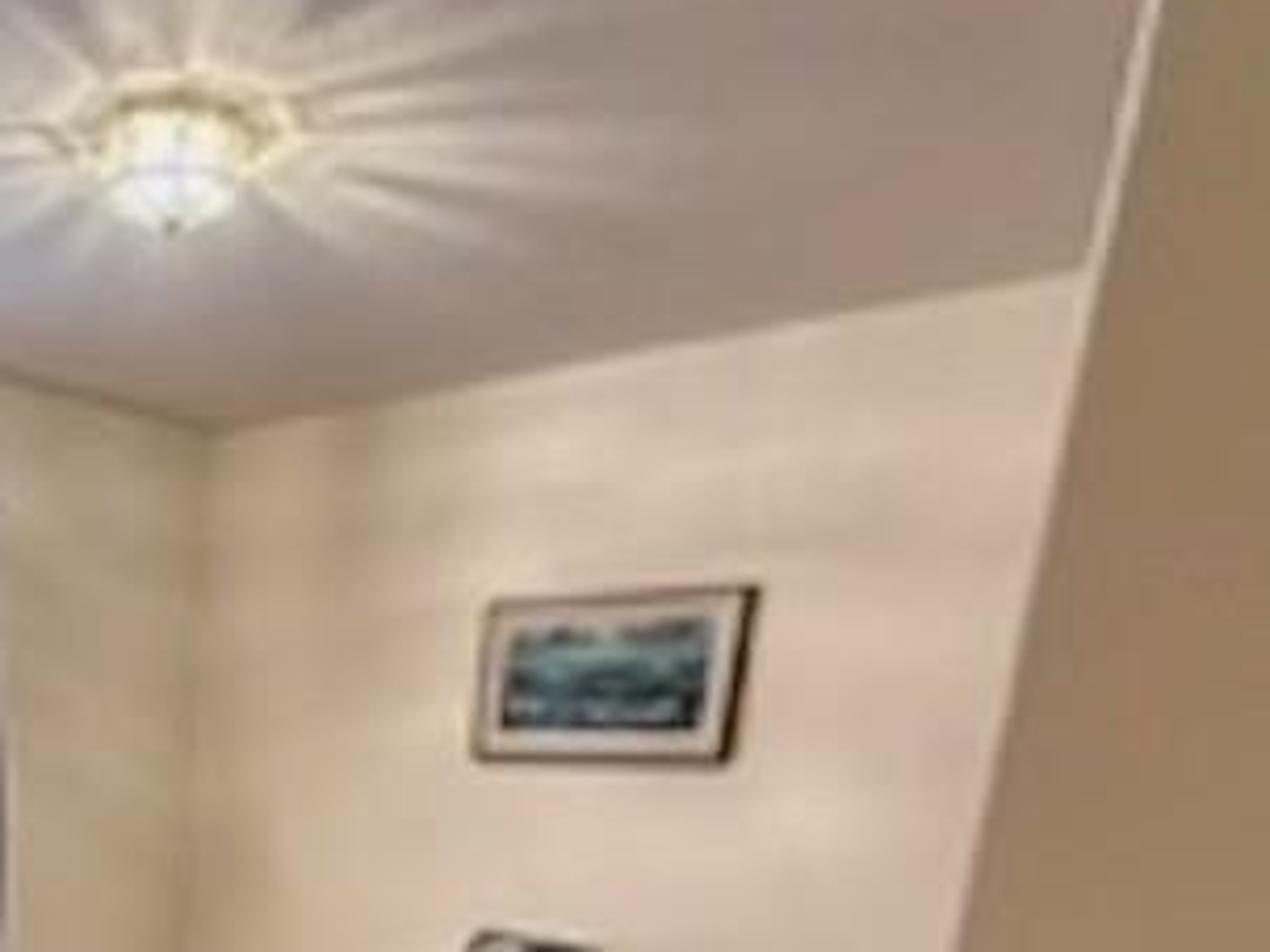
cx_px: 101
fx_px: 1357
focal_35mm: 37
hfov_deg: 45.0
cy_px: 1204
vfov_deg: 31.1
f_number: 2.2
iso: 1000
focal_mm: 2.22
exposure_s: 1/60
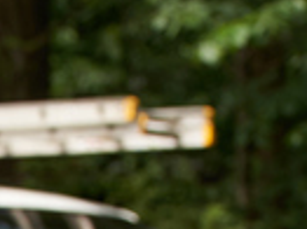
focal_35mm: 554
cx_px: -134
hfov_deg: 3.6
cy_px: 816
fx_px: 4909
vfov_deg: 2.6
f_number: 5
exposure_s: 1/250
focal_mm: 70
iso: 100
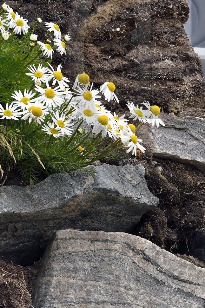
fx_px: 3983
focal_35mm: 466
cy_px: 55
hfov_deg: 2.9
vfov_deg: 4.4
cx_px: 229
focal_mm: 170
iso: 200
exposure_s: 1/125
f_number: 8
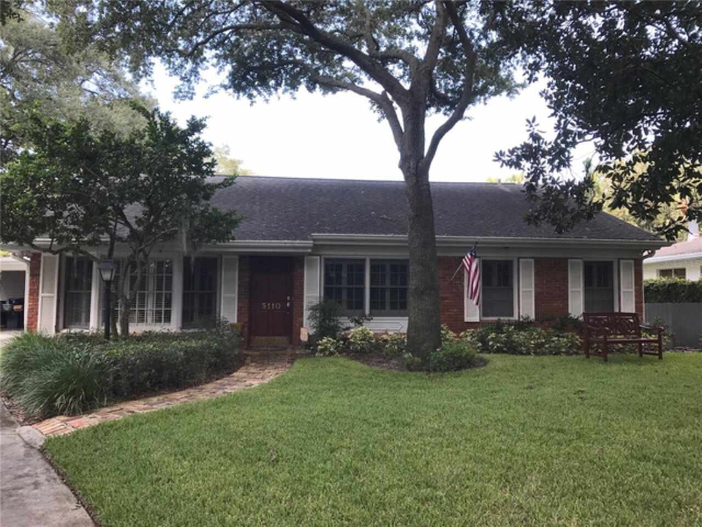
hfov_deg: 63.4
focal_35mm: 28
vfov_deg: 49.7
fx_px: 568
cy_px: 264
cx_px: 351
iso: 20
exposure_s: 1/317
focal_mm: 3.99
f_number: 1.8
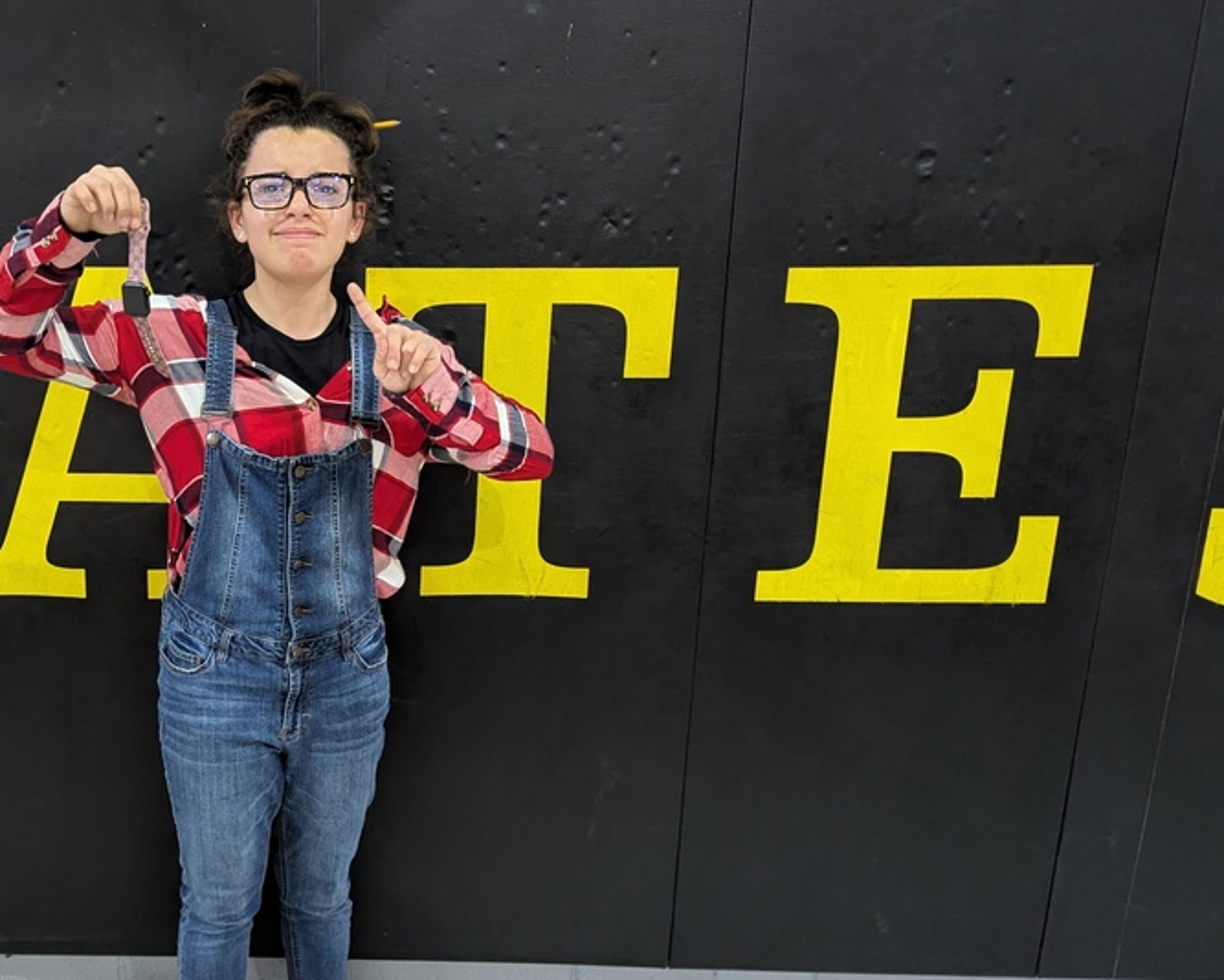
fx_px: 1305
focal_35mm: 36
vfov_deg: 40.9
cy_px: 614
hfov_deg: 48.2
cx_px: 292
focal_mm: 6.81
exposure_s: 1/60
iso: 1442
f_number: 1.85
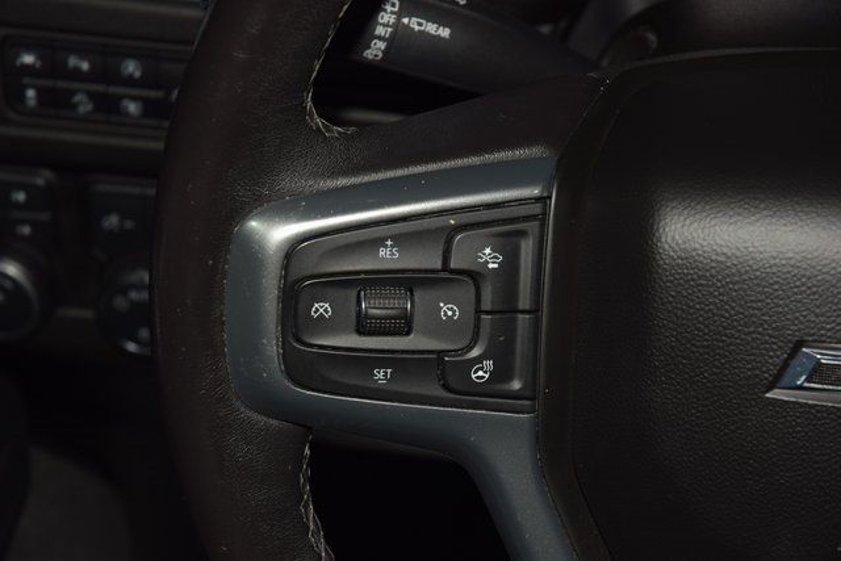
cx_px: 420
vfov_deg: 13.0
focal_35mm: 105
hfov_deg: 19.5
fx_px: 2453
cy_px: 280
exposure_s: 1/125
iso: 100
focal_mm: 70
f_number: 8
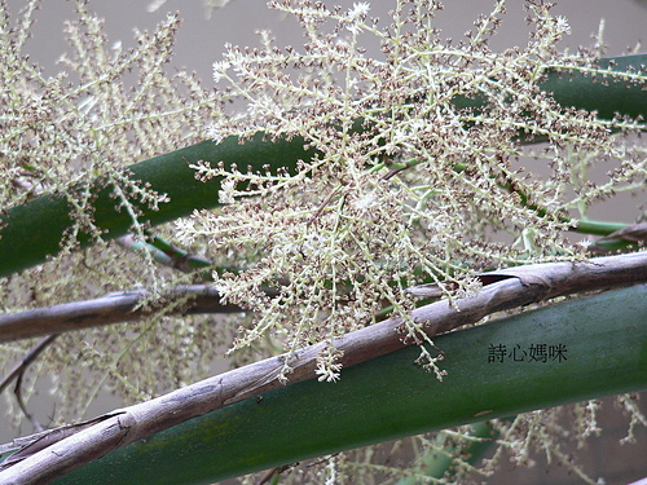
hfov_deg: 15.1
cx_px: 324
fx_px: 2448
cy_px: 242
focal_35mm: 131
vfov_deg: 11.3
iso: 150
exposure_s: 1/50
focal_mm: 21.8
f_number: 2.8
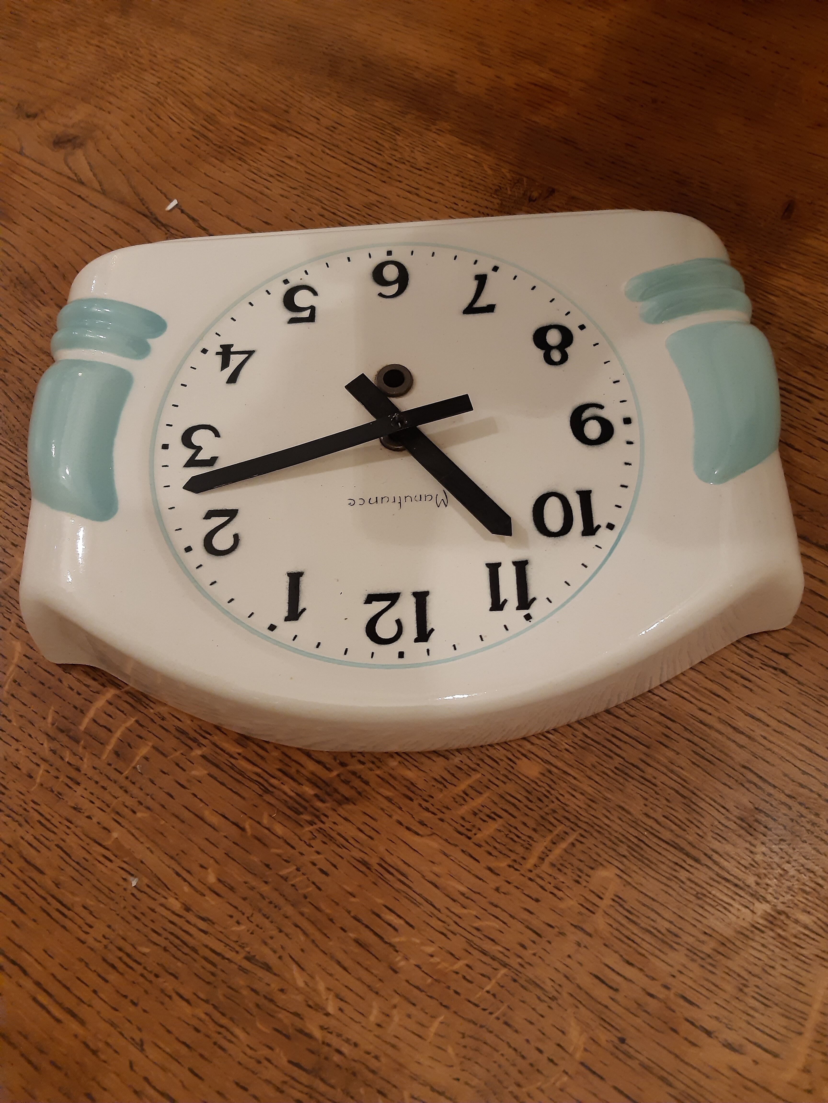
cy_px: 552
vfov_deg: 67.3
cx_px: 414
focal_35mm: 26
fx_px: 829
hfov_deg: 53.1
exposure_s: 1/50
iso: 250
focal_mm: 3.92
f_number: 1.7
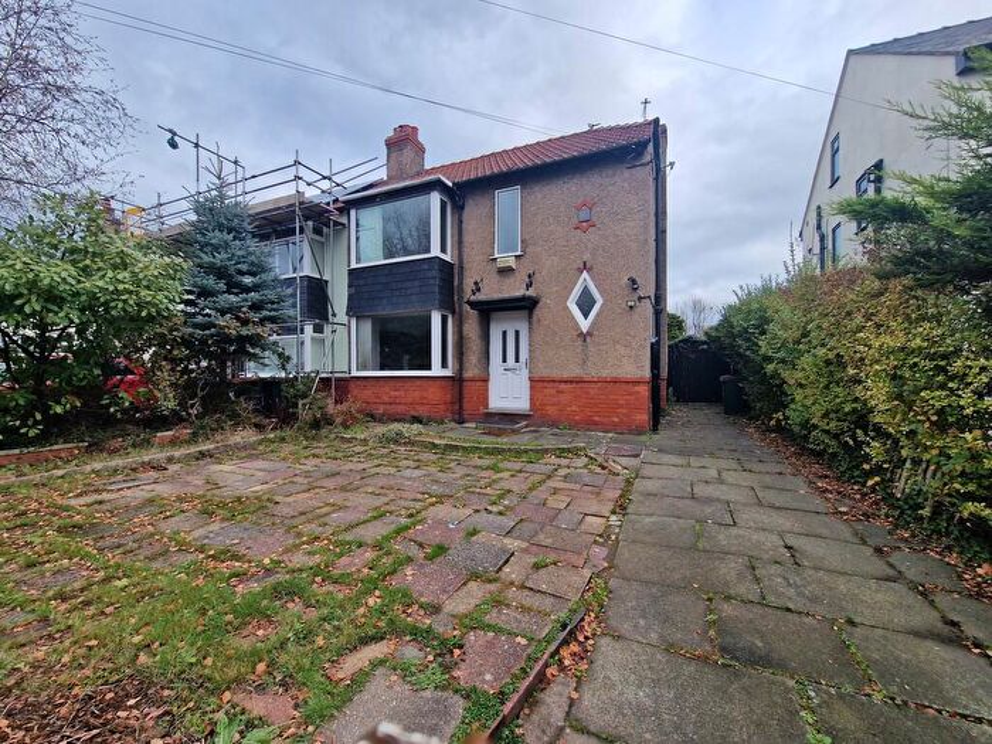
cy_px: 372
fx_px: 373
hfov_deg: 106.2
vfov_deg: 89.9
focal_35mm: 13
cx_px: 496
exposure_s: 1/465
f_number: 2.2
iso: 50
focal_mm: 2.2
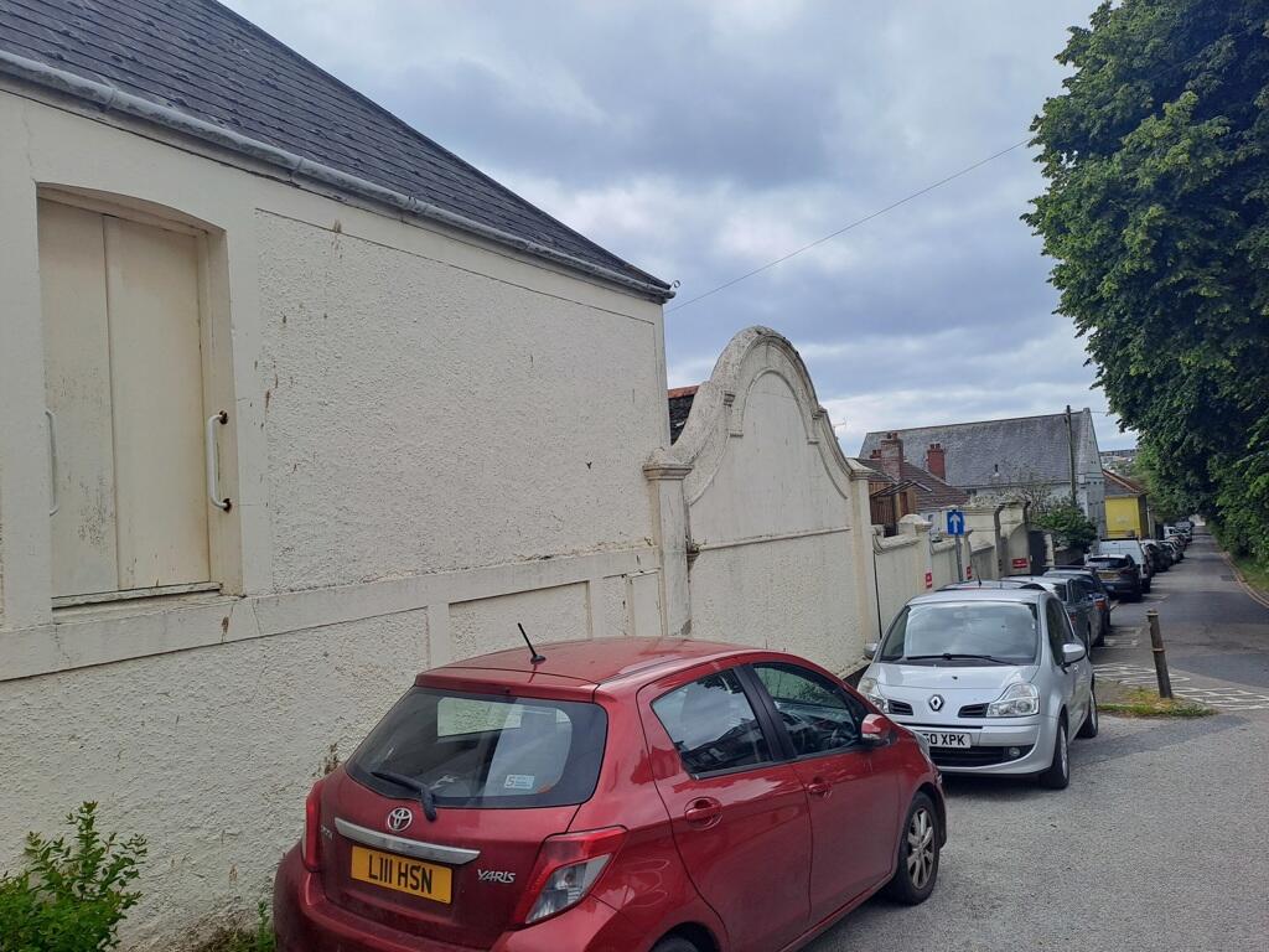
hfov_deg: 69.4
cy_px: 476
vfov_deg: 54.9
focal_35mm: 25
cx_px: 634
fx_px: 916
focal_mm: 4.65
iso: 32
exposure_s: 1/1887
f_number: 1.8
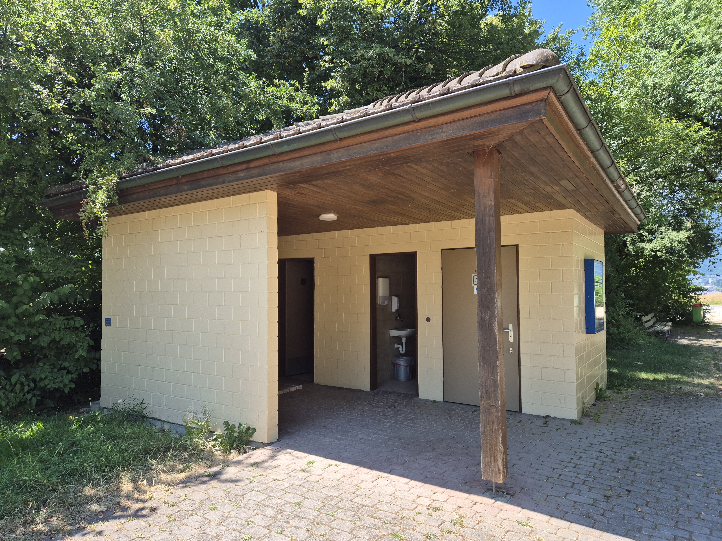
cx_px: 361
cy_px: 270
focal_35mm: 23
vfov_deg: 58.9
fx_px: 480
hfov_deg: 73.9
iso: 100
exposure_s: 1/1996
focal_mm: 5.4
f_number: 1.8
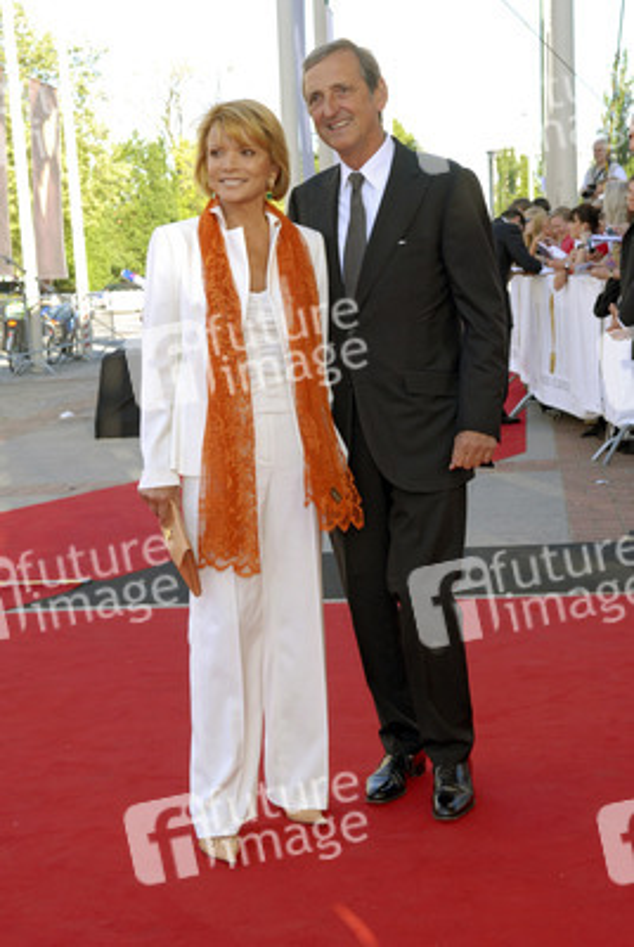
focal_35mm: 57
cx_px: 317
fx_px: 1500
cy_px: 474
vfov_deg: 35.0
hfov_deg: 23.9
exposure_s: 1/125
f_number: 6.3
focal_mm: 38
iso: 200
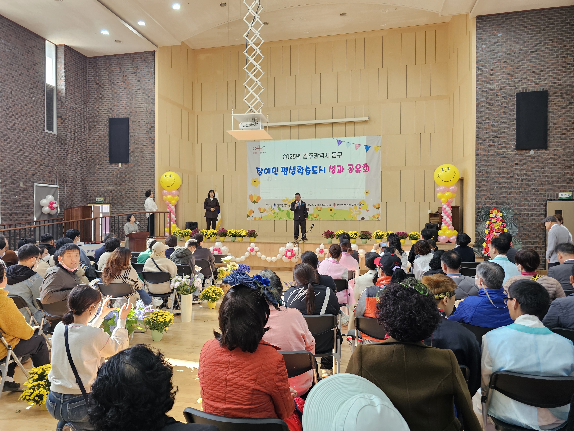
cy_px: 216
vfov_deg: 58.9
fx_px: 381
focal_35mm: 23
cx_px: 287
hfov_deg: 73.9
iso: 200
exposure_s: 1/120
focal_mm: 6.3
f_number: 1.7
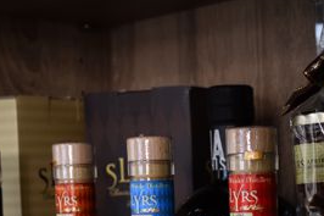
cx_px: 298
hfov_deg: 17.5
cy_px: 277
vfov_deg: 11.6
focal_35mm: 115
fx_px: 1034
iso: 800
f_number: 5.6
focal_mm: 34
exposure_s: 1/80
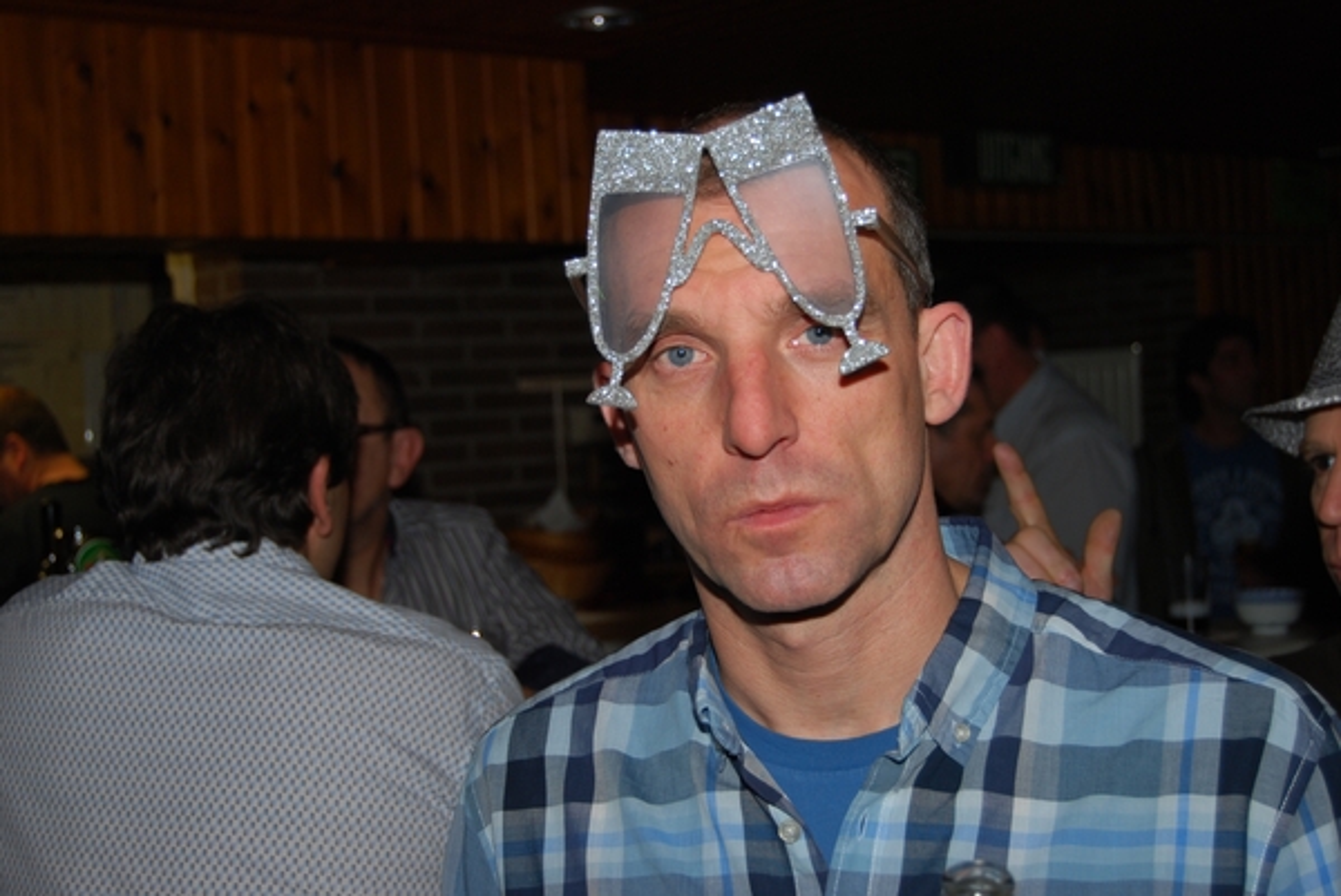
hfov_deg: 35.0
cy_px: 448
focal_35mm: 57
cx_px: 670
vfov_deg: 23.8
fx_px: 2125
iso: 200
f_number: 5
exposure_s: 1/60
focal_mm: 38
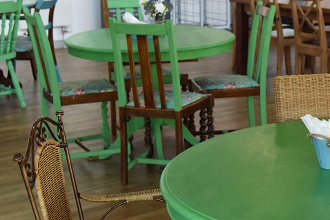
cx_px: 332
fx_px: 844
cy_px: 93
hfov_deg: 21.3
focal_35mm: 92
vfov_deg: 14.9
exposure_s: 1/160
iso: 2000
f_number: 5.6
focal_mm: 44
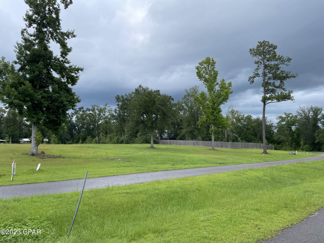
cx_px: 162
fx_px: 243
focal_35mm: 26
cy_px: 122
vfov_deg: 53.1
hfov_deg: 67.3
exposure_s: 1/2506
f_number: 1.6
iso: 50
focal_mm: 4.2
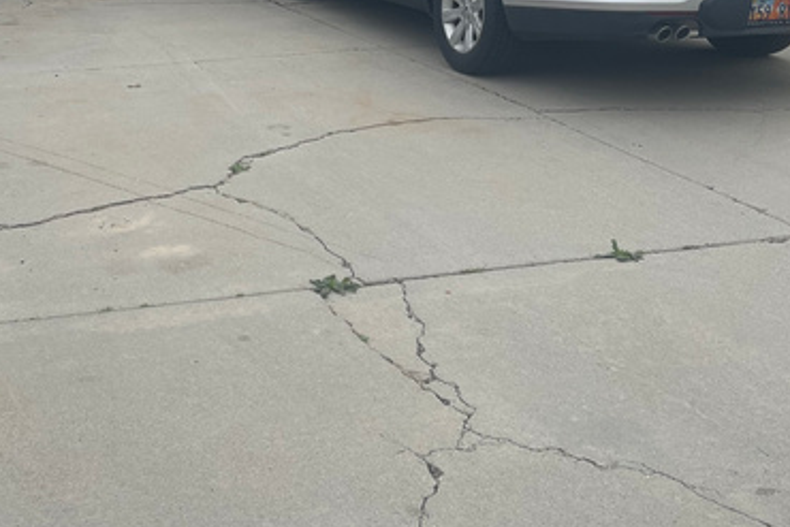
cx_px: 190
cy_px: 87
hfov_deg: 36.0
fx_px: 1185
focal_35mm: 54
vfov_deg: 24.6
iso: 32
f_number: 1.6
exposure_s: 1/2660
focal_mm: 5.1
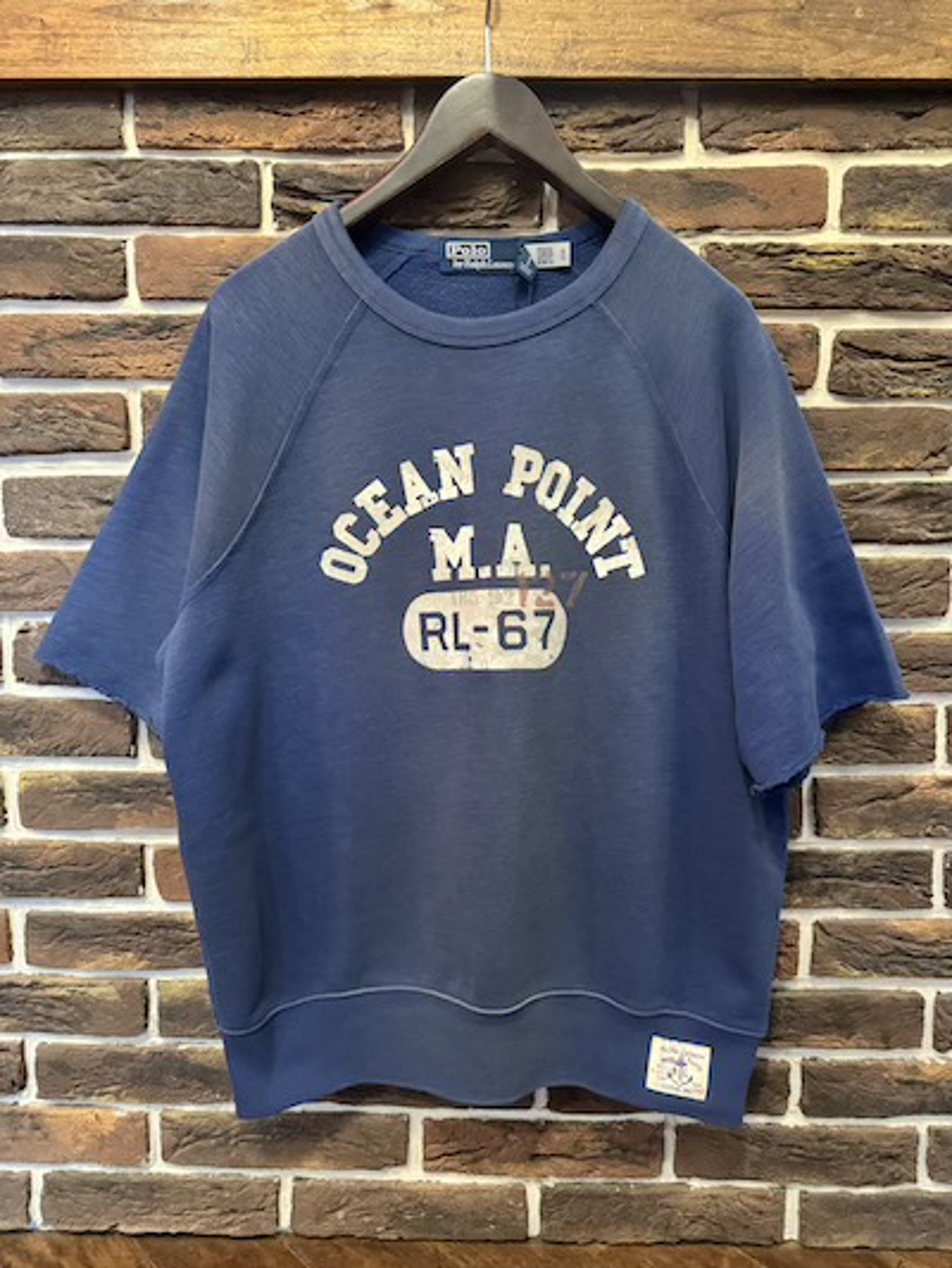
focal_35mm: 24
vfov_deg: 71.6
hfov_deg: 56.8
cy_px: 634
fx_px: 880
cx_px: 476
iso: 800
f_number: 1.78
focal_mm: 6.76
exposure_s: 1/40
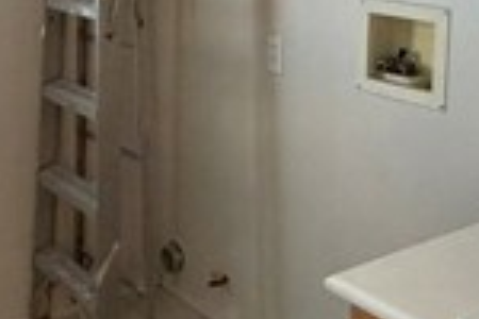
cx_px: 214
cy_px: 45
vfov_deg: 21.5
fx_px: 825
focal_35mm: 62
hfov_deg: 32.4
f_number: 2.2
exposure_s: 1/60
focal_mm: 2.22
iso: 400
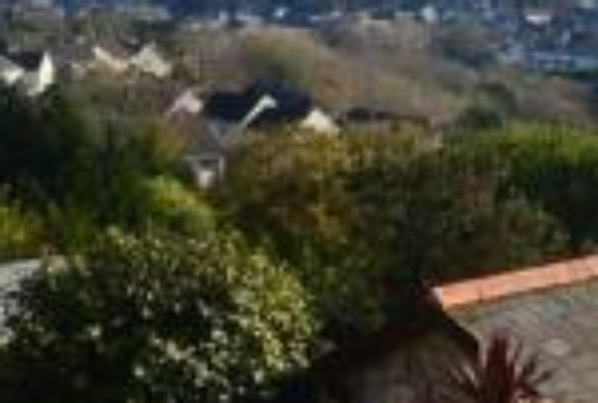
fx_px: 2099
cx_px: 532
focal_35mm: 126
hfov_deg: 16.0
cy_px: -134
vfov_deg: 10.7
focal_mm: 11
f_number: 4
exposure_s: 1/320
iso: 100
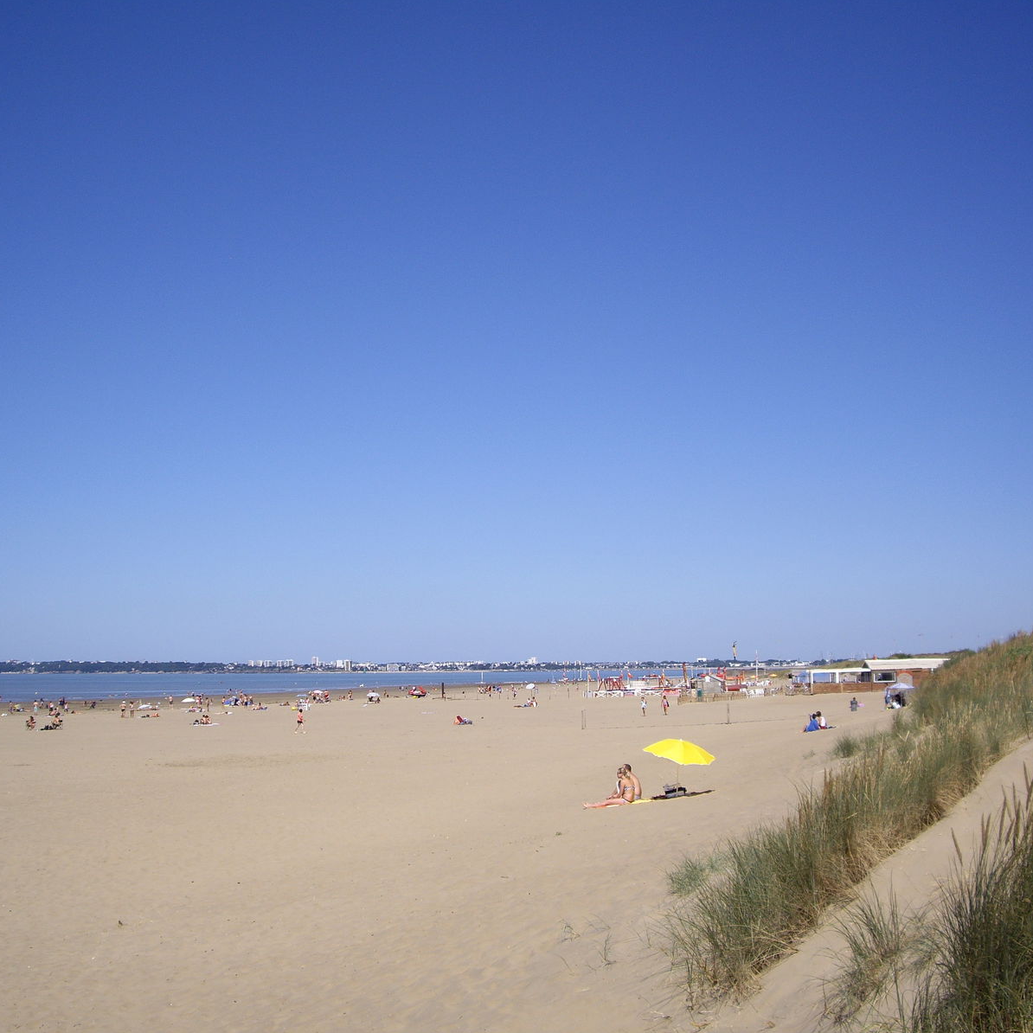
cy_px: 515
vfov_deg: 37.6
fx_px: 1519
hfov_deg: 37.6
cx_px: 505
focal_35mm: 45
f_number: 8
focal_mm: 7.9
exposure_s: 1/200
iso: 64
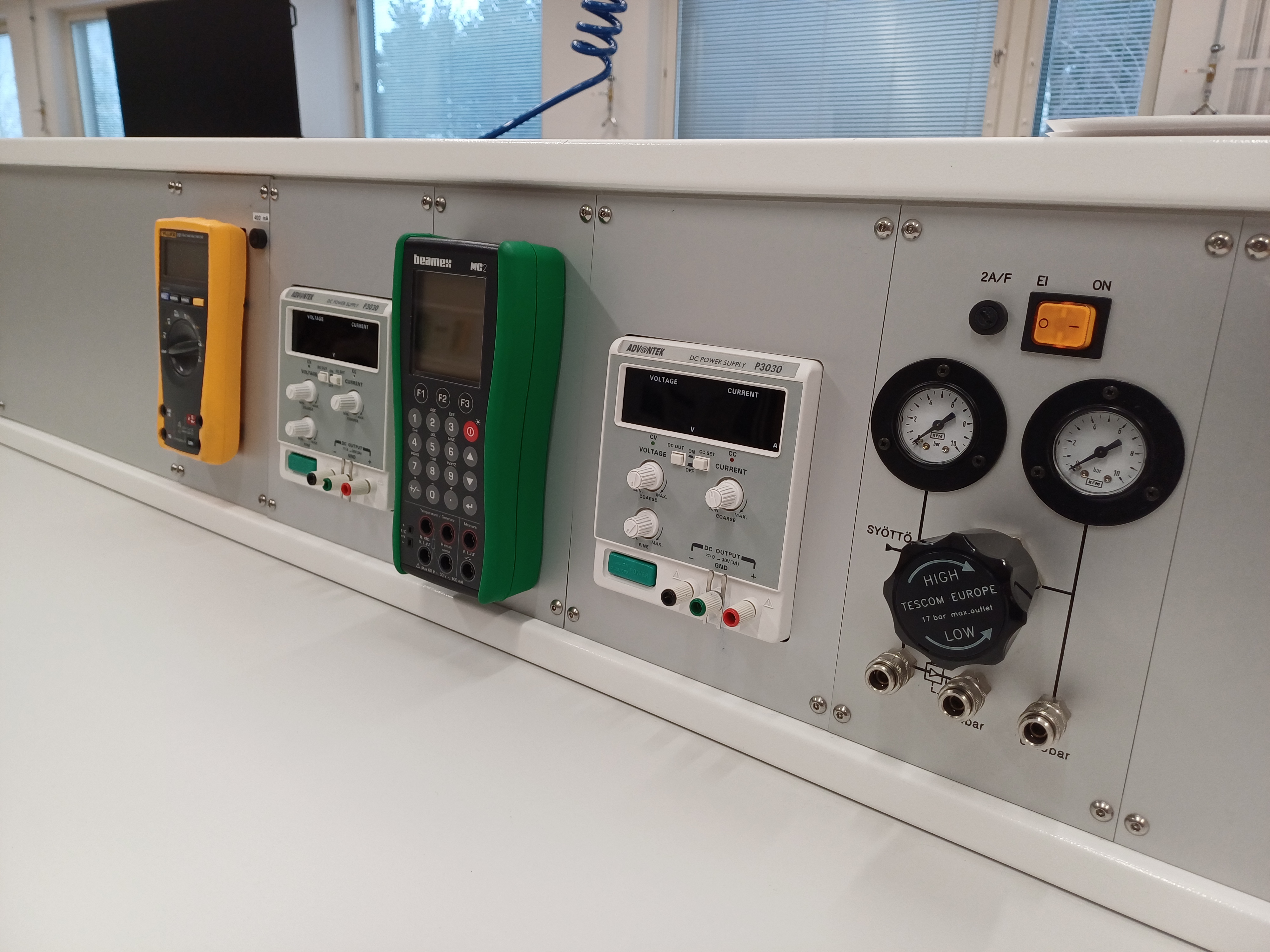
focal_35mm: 25
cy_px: 476
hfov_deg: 69.4
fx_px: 917
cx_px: 635
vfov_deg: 54.9
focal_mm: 4.65
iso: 64
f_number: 1.8
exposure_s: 1/50
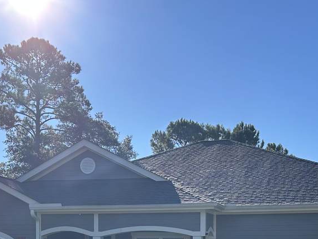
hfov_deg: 35.5
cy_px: 259
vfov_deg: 25.2
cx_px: 164
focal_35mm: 54
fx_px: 496
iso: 80
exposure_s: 1/4016
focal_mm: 6.86
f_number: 1.78
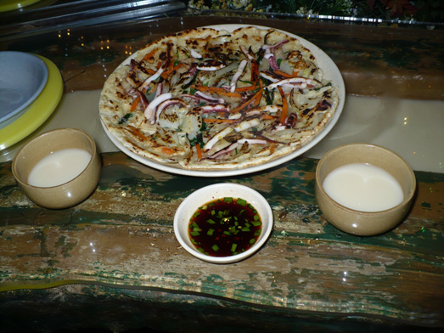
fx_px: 474
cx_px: 222
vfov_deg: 38.7
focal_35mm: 37
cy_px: 166
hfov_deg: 50.1
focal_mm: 6.1
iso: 100
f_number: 2.8
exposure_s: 1/30
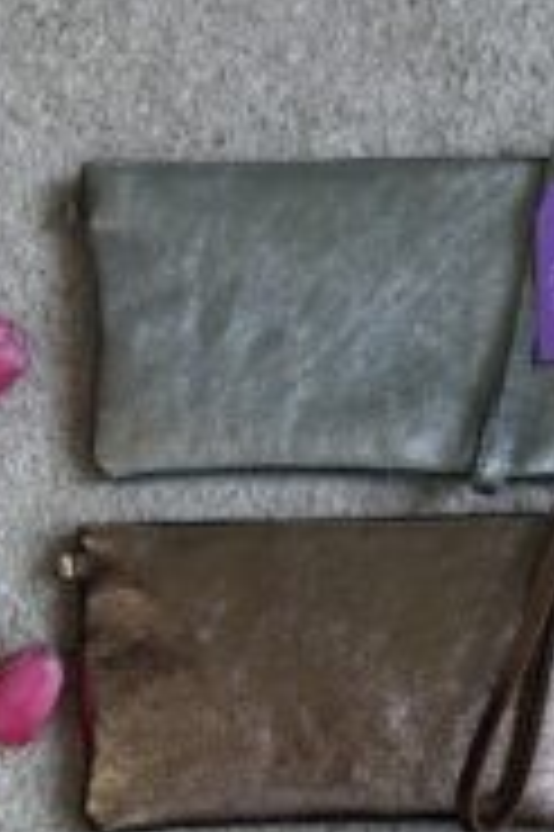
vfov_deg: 34.4
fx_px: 1249
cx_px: 252
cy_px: 778
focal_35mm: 54
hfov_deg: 25.0
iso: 80
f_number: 1.78
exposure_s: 1/414
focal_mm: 6.76
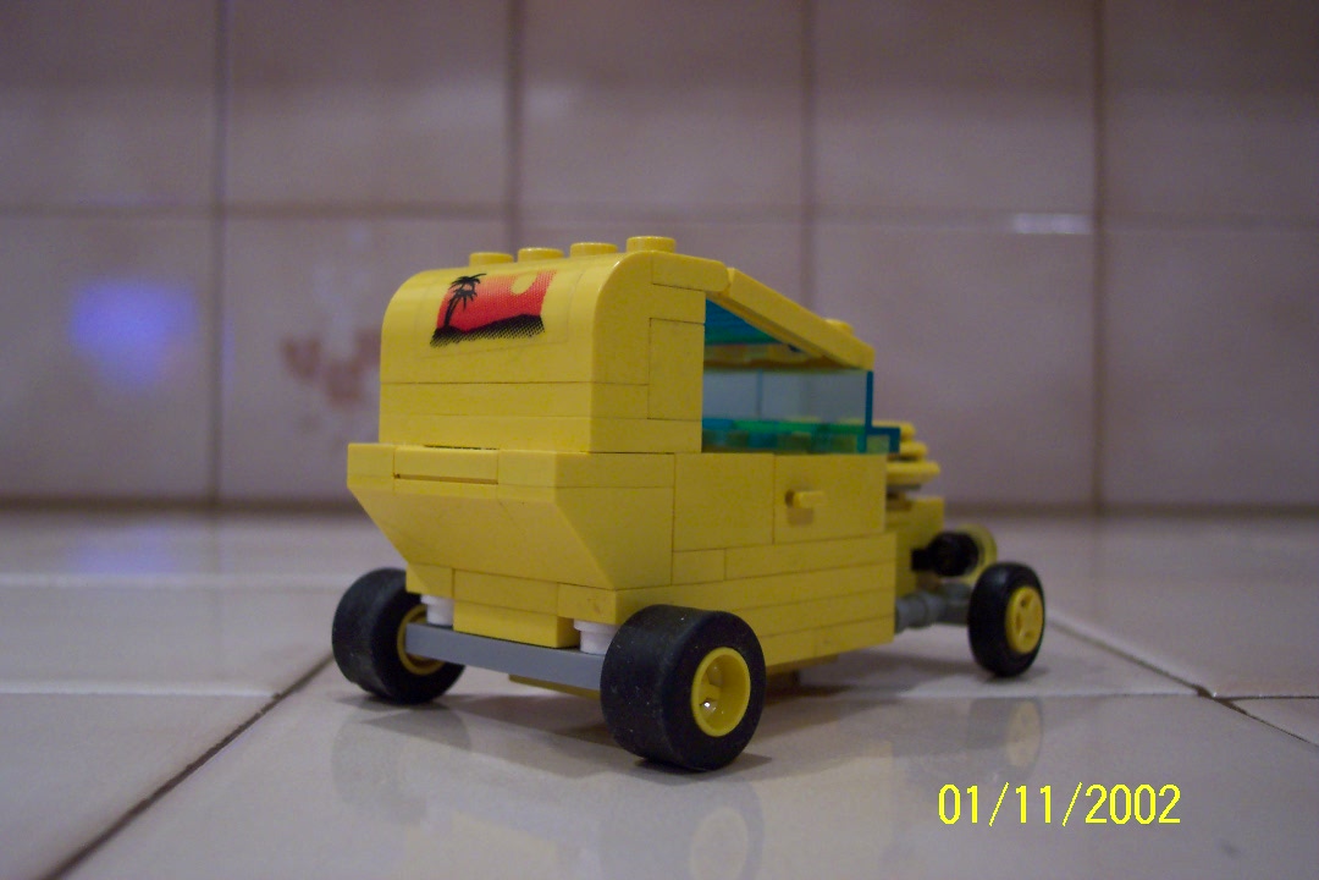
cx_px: 660
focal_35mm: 38
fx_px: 1392
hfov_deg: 50.7
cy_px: 440
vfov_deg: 35.1
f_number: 2.8
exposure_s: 1/30
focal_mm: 8
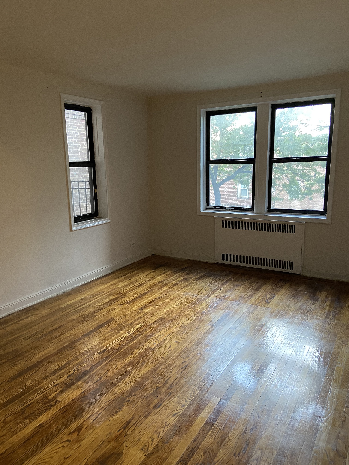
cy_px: 232
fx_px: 350
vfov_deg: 67.3
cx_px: 174
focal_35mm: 26
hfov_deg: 53.1
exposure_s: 1/60
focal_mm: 4.25
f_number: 1.8
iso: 250
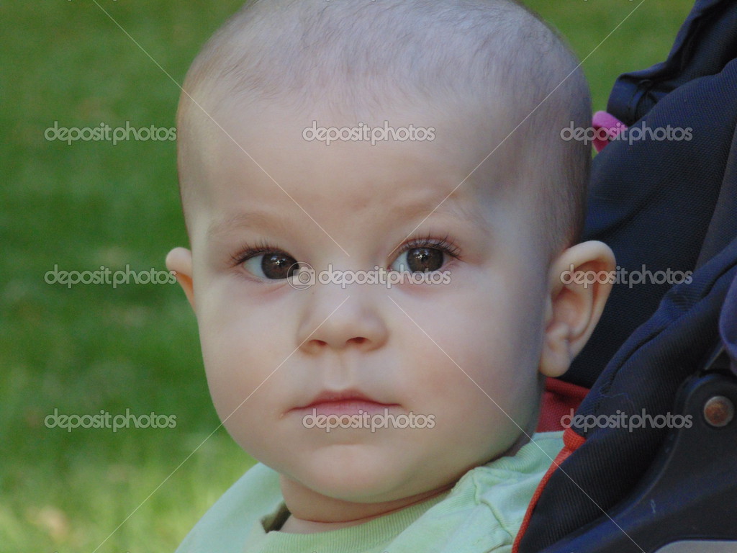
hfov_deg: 5.5
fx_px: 7622
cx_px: 368
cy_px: 276
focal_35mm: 358
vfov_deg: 4.2
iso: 250
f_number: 6
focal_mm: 64.1
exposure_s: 1/125
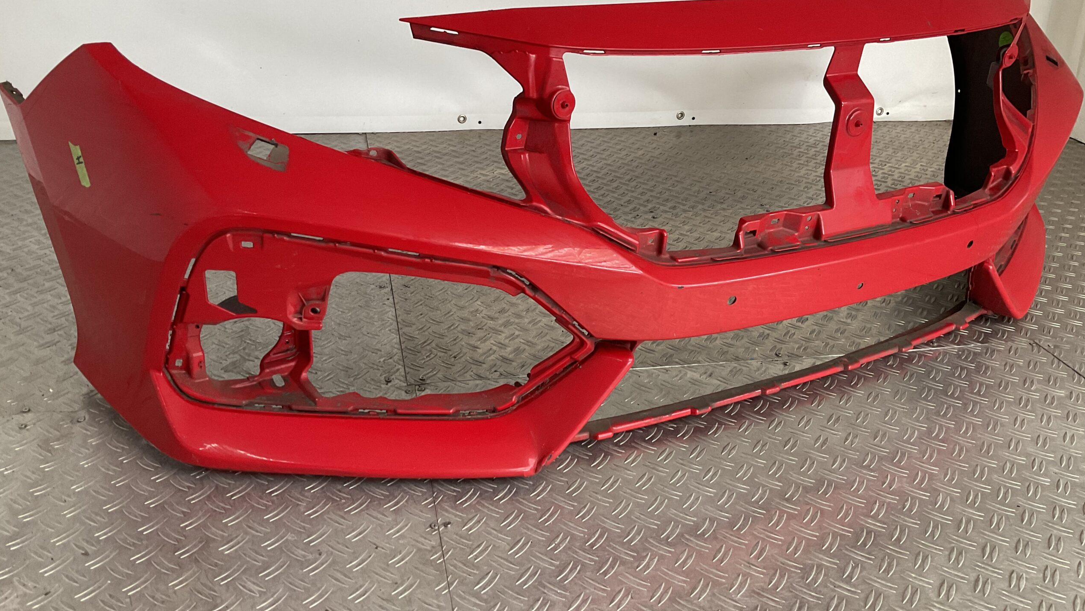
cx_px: 541
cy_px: 253
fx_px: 921
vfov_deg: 36.6
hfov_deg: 61.0
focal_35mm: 32
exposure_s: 1/60
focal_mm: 3
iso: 80
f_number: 1.8
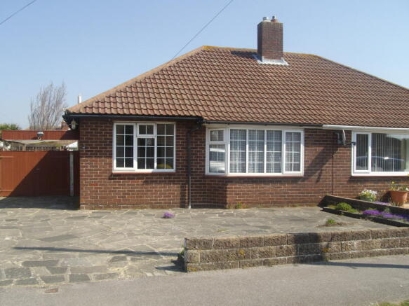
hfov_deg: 51.4
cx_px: 204
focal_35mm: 36
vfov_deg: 39.6
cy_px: 153
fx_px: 425
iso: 80
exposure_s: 1/400
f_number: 4.8
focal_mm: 6
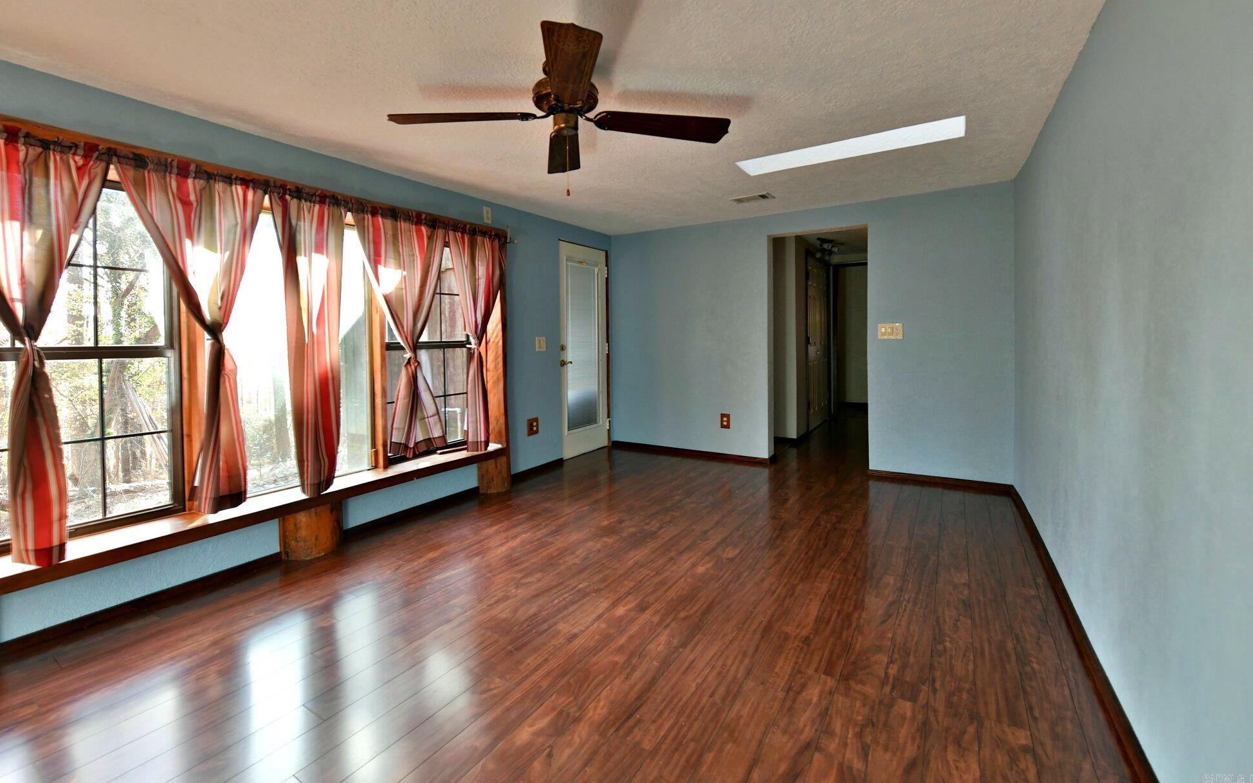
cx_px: 608
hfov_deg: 101.4
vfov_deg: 74.5
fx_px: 512
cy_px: 348
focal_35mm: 15
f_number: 5
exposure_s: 1/100
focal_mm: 14
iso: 2500
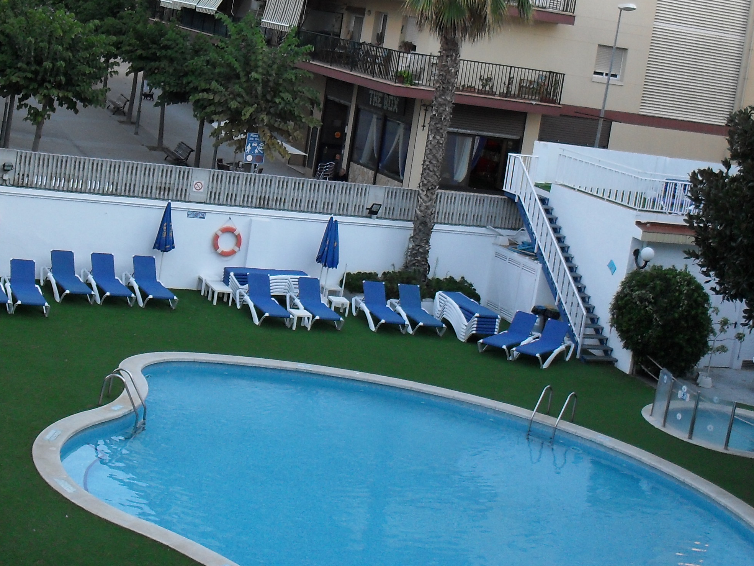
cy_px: 155
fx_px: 1372
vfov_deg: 23.1
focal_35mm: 63
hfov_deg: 30.7
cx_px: 307
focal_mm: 6.3
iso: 80
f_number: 2.8
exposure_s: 1/60
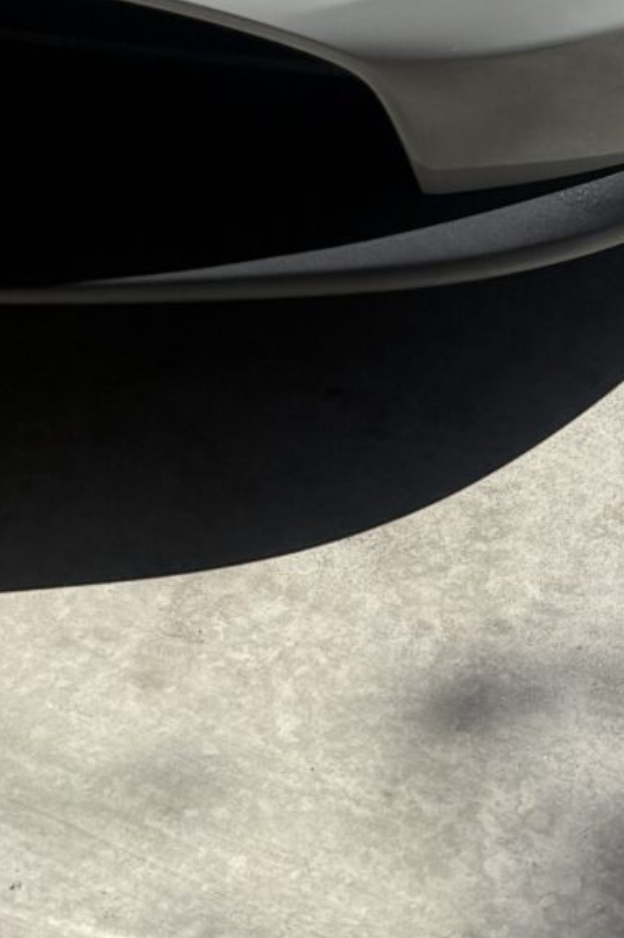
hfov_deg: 12.2
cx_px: 274
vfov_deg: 14.6
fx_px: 2915
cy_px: -1027
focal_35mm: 112
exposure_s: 1/7353
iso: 80
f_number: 1.78
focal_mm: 6.76
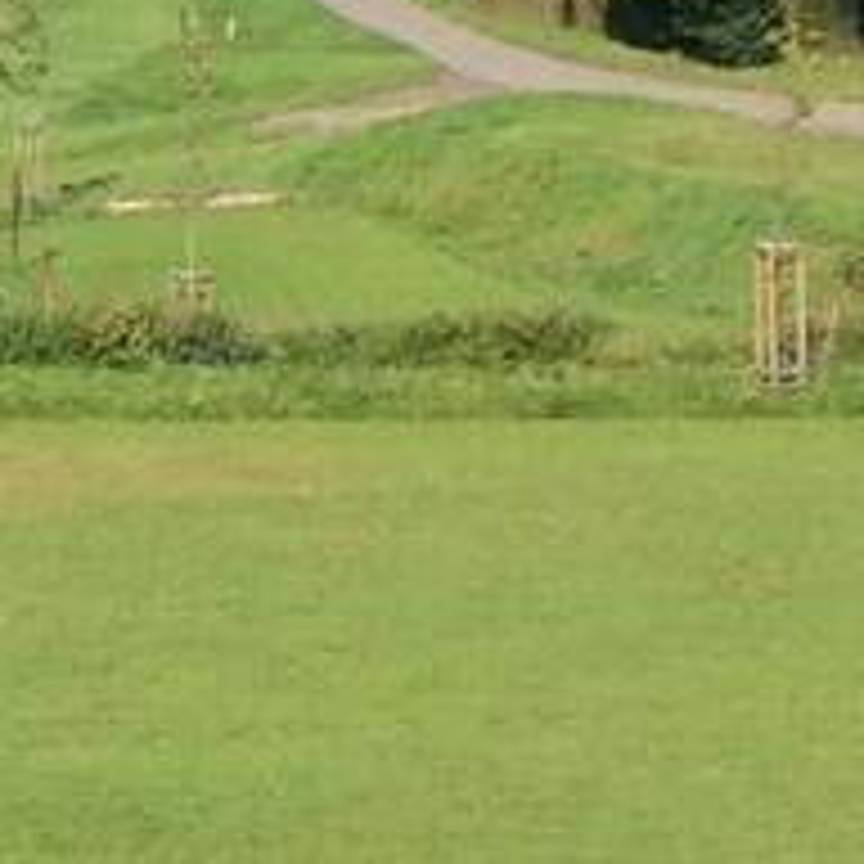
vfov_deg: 8.9
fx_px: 5563
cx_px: -446
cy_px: 560
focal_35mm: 197
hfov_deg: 8.7
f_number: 2.4
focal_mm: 3.3
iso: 32
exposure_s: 1/1506
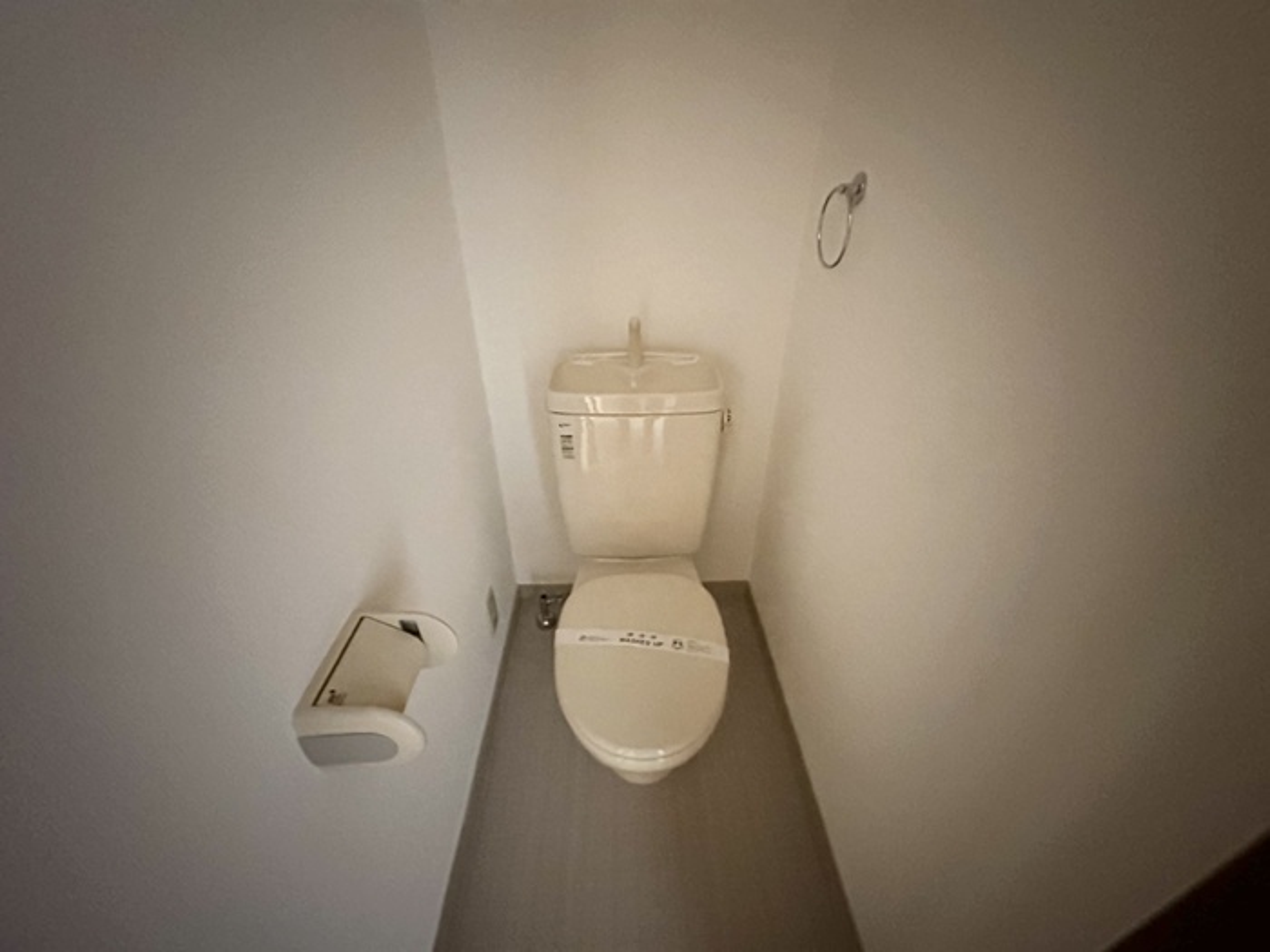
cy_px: 476
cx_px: 635
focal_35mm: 14
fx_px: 514
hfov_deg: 102.1
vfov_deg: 85.7
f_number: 2.2
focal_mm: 2.22
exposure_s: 1/30
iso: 2500
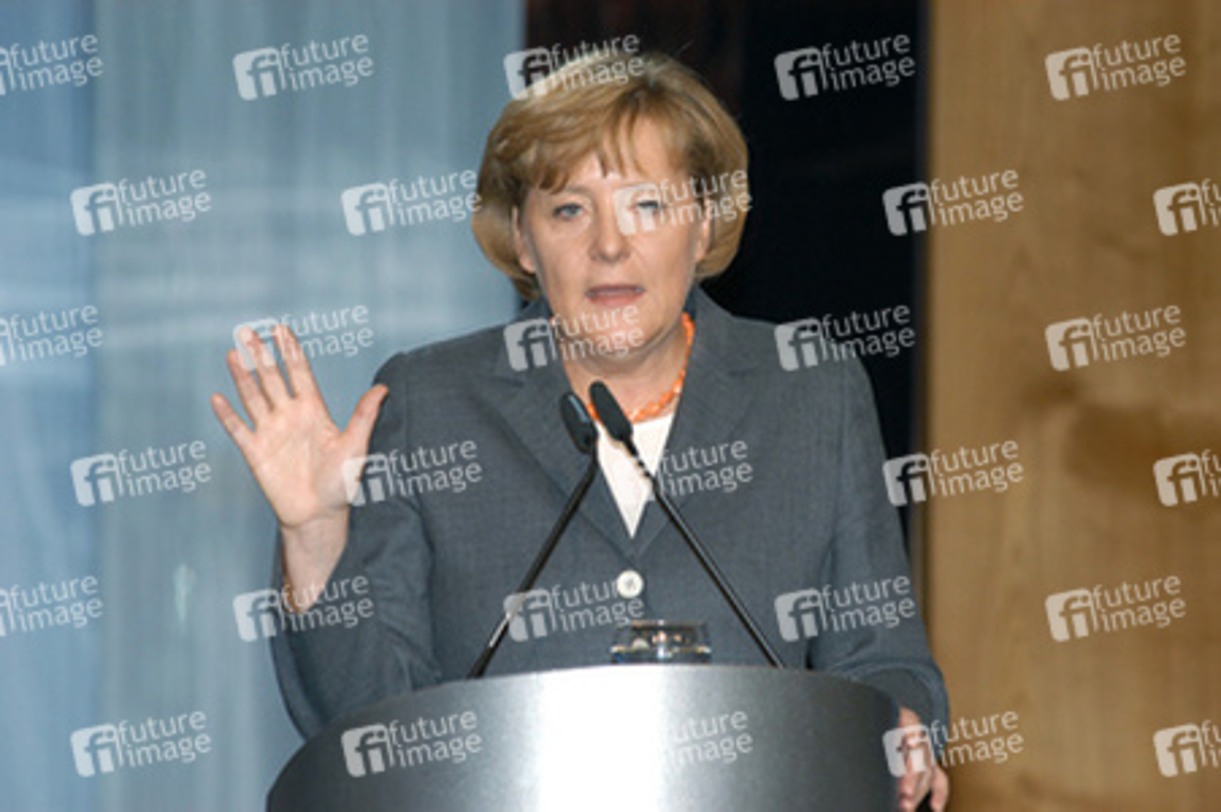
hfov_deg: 6.9
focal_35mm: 300
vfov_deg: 4.6
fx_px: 10167
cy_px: 406
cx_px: 610
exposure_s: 1/80
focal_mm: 200
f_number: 3.5
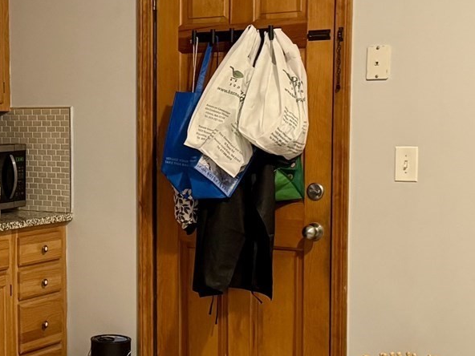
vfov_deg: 17.8
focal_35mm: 83
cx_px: 52
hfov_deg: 23.0
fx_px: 1139
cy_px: 208
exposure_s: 1/40
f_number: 1.78
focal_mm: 6.76
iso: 640
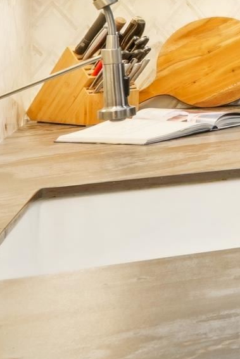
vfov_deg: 20.4
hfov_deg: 9.1
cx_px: 847
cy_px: -40
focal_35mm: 95
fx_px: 949
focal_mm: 18
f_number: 9
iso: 400
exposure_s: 1/13
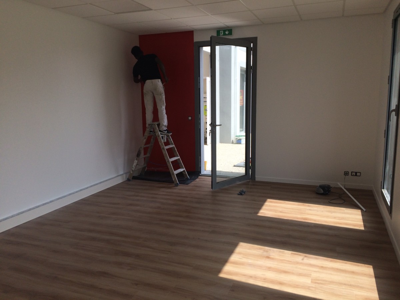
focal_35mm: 29
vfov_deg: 48.2
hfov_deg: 61.7
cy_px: 150
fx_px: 335
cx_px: 200
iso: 32
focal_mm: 4.15
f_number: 2.2
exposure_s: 1/1208
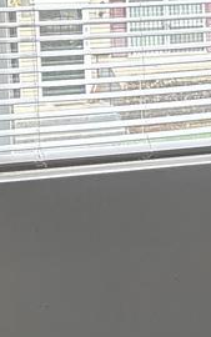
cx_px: 619
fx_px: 1443
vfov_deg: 13.2
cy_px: 32
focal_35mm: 157
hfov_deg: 7.4
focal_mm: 5.96
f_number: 1.6
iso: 100
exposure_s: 1/60
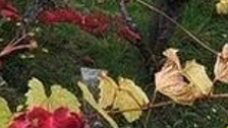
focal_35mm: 262
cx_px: 458
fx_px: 1584
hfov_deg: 7.9
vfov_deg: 4.4
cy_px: -342
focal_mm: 35
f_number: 10
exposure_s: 1/400
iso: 320
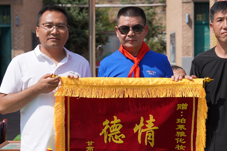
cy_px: 60
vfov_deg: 12.9
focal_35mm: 106
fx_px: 668
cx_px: 127
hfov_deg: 19.3
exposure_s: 1/1000
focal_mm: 58
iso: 100
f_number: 4.5
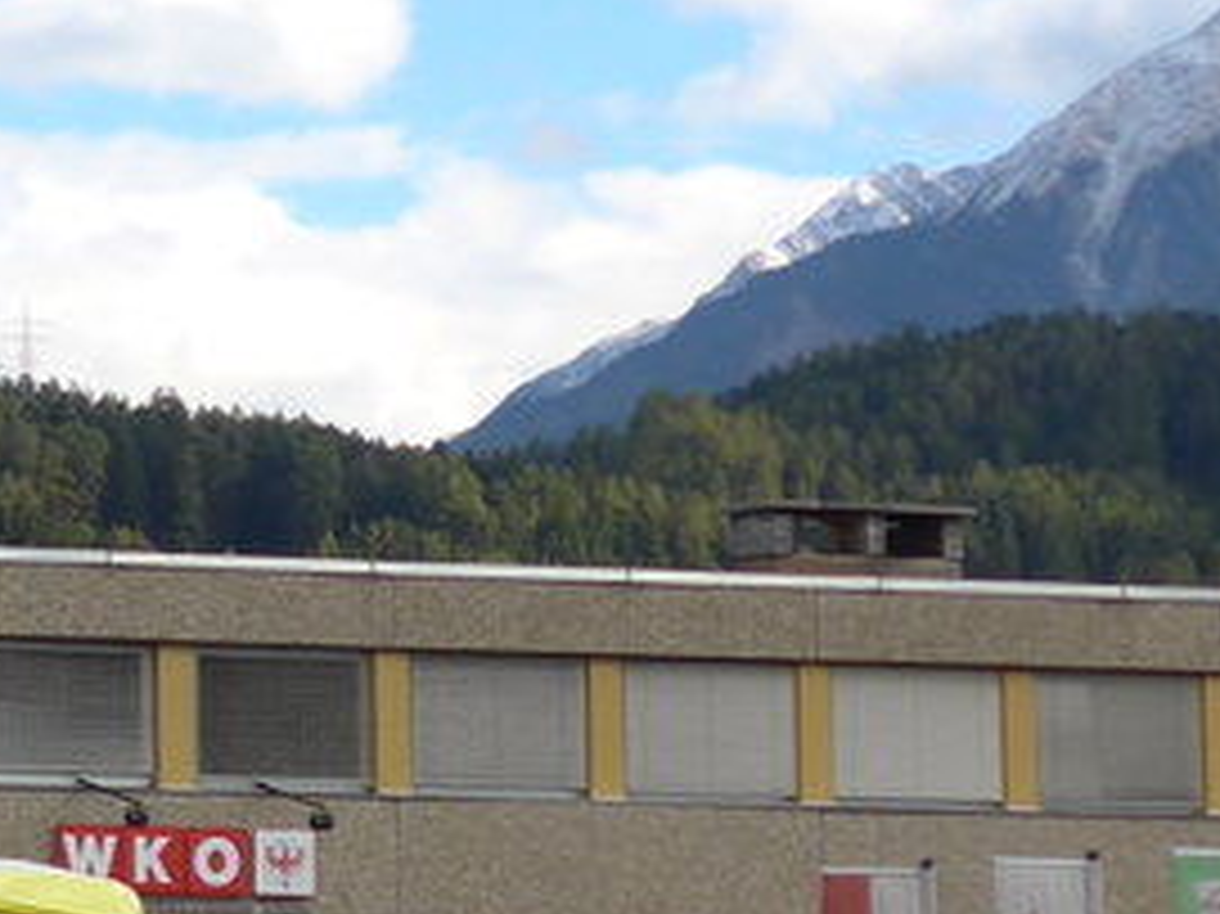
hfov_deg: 10.6
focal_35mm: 173
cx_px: -1152
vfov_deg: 8.6
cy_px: 360
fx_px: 6094
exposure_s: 1/1000
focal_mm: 8
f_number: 2.8
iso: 80
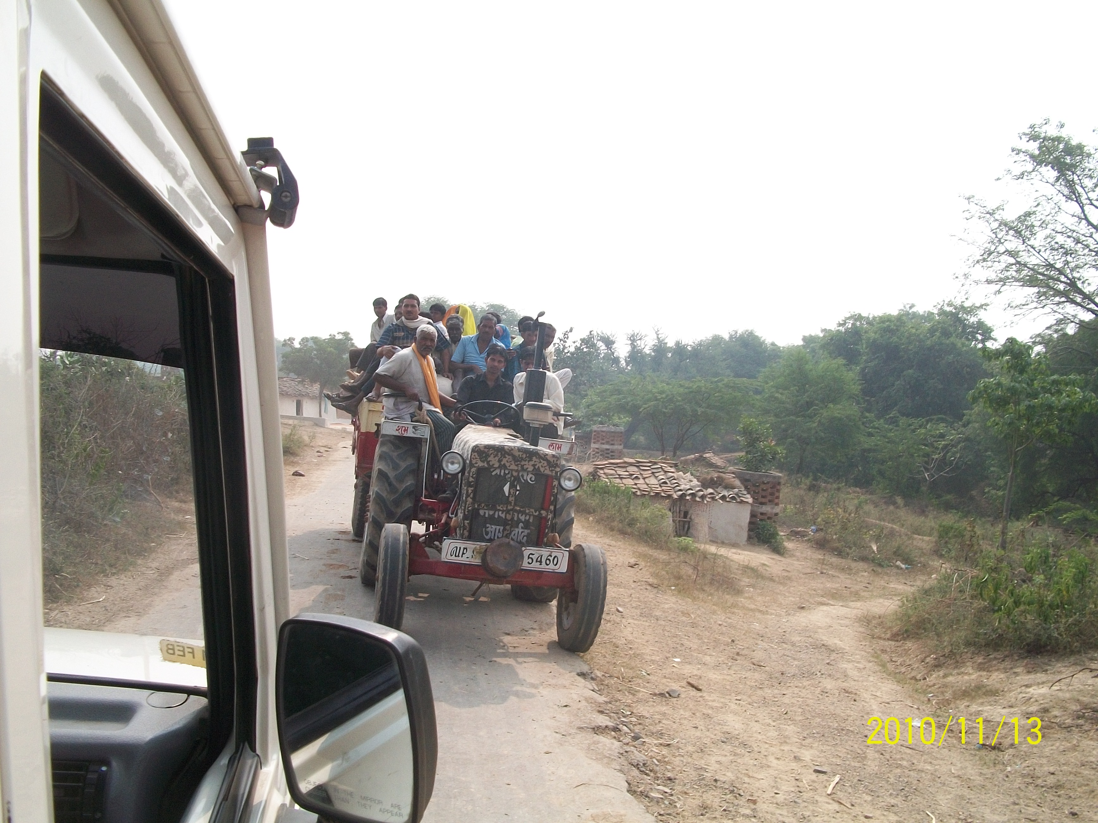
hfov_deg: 56.8
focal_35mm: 32
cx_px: 549
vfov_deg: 44.2
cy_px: 412
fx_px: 1015
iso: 80
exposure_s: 1/320
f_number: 5.5
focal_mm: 5.7
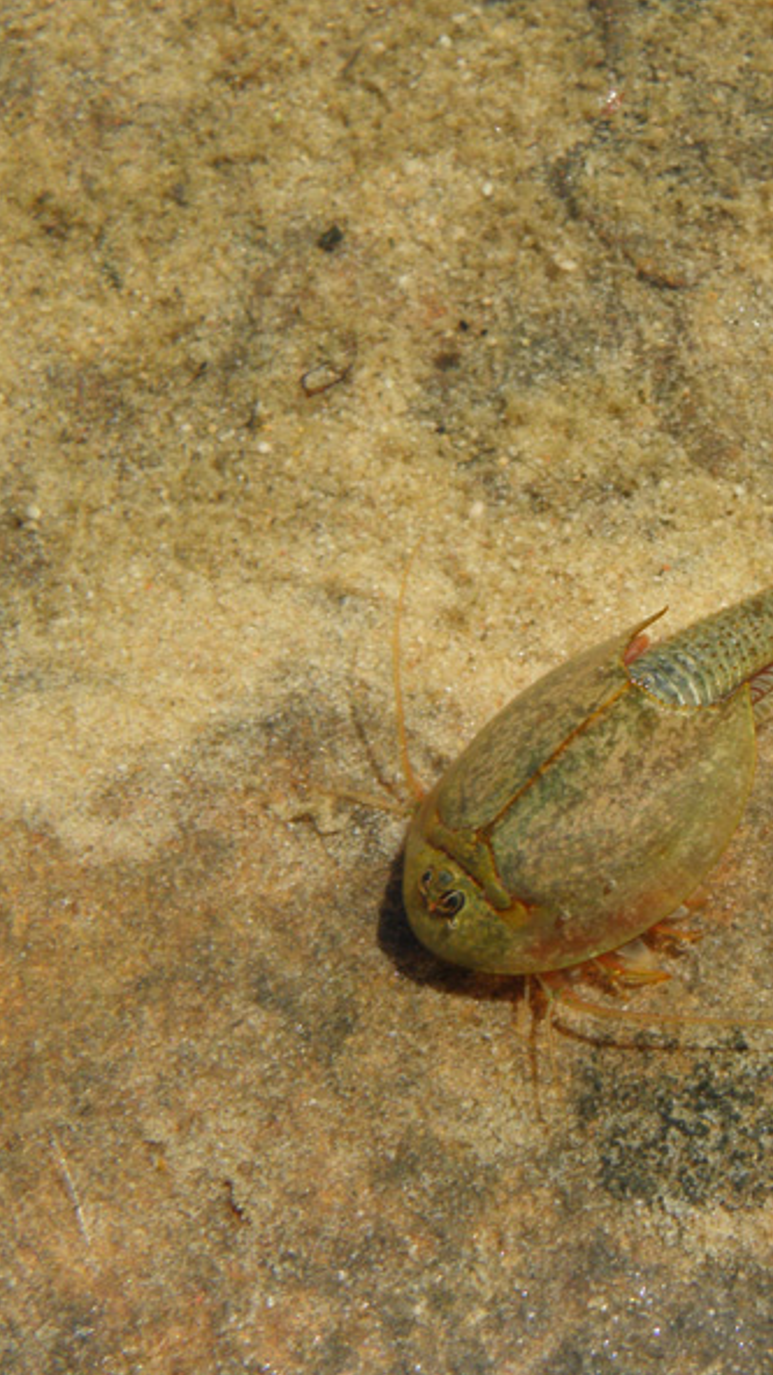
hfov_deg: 15.3
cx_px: 662
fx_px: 2842
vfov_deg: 27.2
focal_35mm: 78
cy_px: 694
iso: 64
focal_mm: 9.57
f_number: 5.6
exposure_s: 1/160
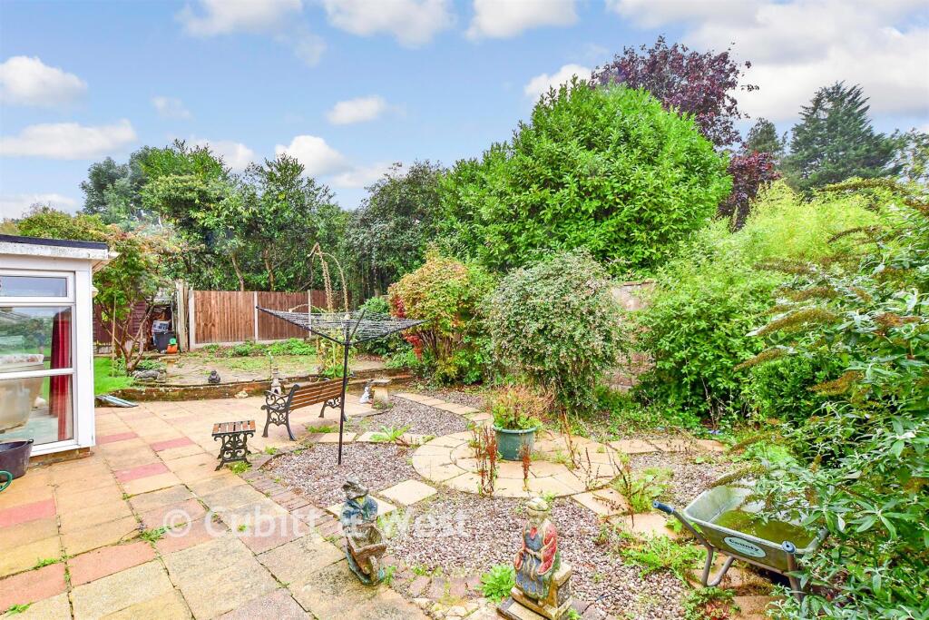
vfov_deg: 73.8
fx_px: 413
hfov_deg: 96.7
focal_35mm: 16
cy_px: 310
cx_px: 464
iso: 500
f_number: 8
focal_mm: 11
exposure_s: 1/30
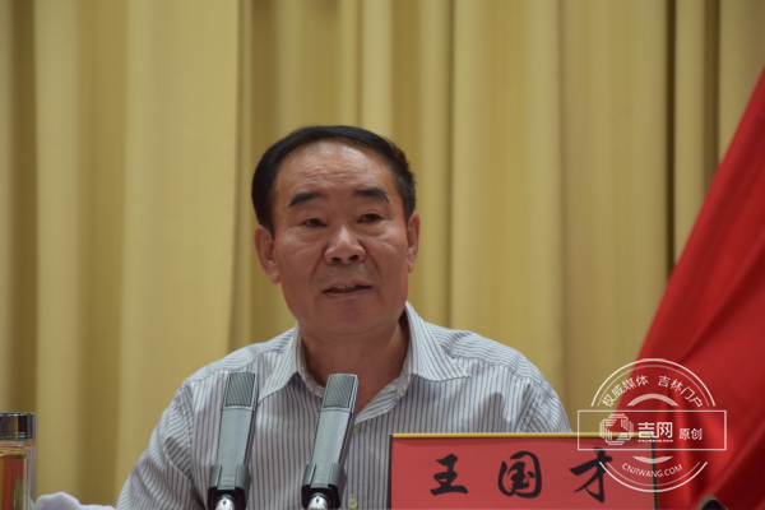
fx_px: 3347
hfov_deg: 13.0
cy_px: 255
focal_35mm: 158
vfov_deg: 8.7
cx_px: 382
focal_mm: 105
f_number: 5.6
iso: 500
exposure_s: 1/60
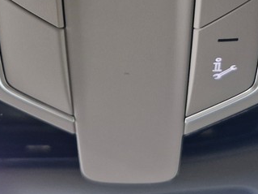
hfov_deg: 26.7
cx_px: 114
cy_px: -14
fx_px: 544
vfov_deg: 19.4
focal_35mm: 73
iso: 640
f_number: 1.8
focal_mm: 5.54
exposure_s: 1/50
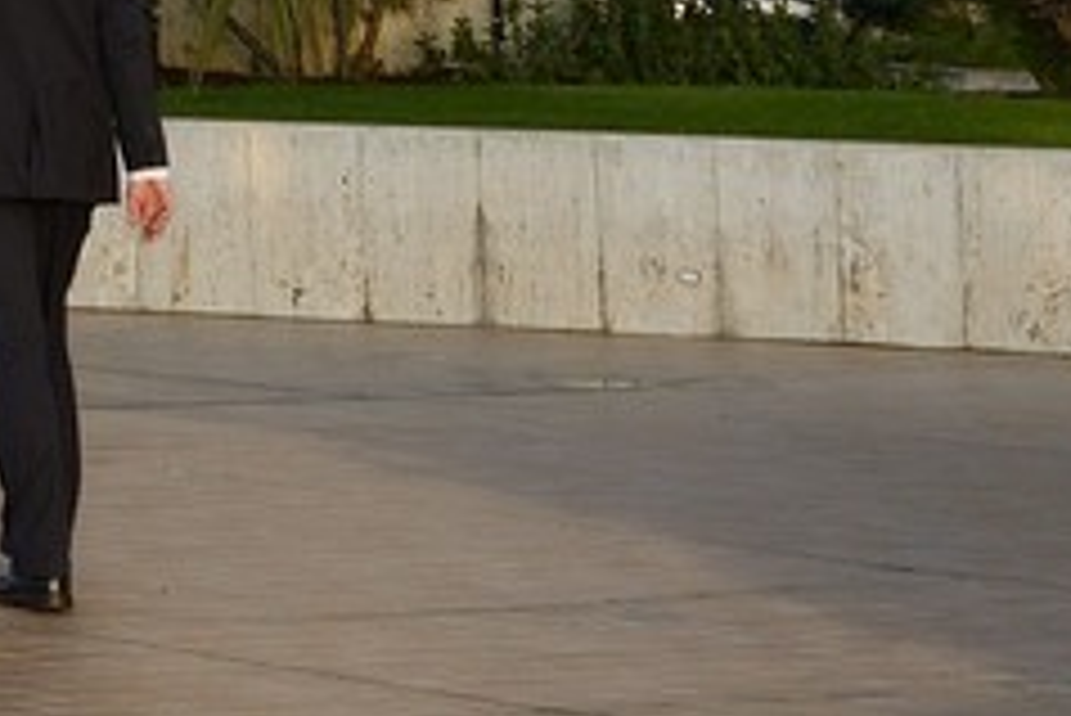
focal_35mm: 255
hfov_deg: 7.6
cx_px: -1318
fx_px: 7591
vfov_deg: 5.0
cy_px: -1657
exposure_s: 1/200
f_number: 9
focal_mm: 38
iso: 200
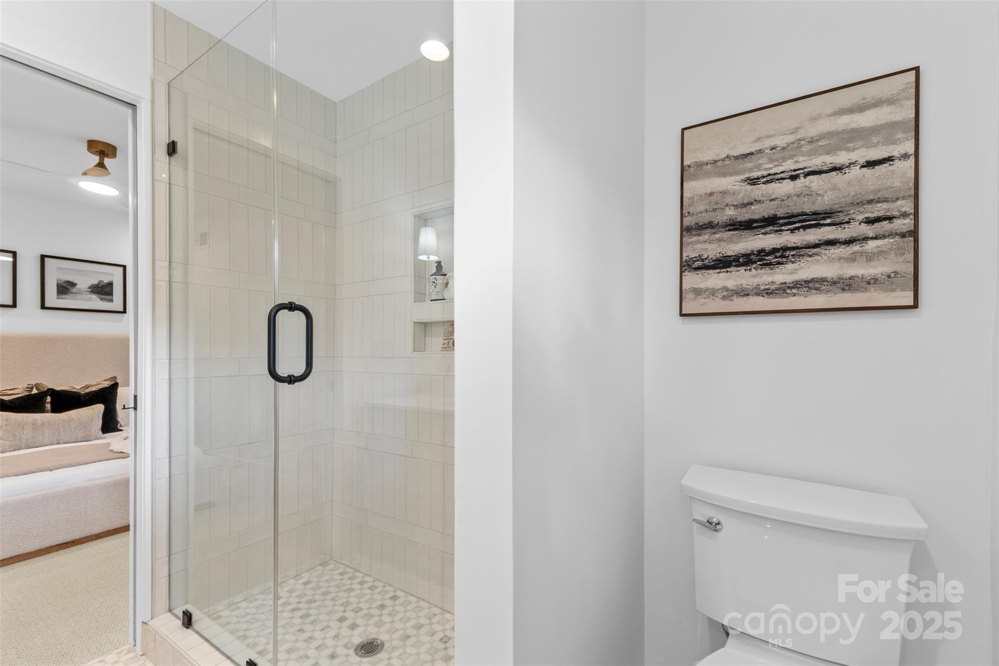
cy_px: 333
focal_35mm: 15
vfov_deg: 77.3
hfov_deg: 100.4
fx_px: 416
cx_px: 500
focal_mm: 10
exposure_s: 1/4
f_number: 9
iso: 250
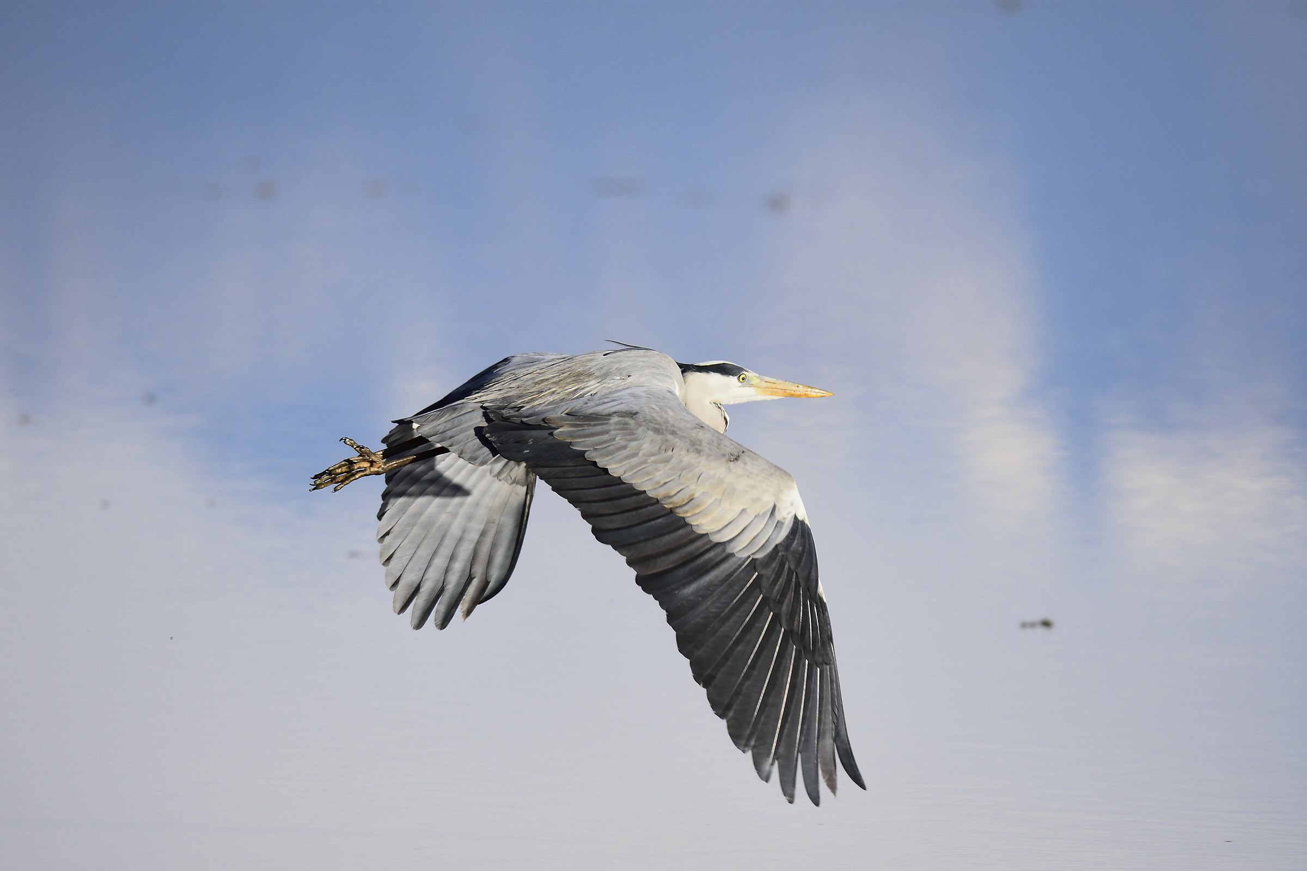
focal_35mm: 900
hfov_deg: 2.3
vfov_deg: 1.5
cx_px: 654
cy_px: 436
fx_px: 32672
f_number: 8
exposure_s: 1/1250
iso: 500
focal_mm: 600
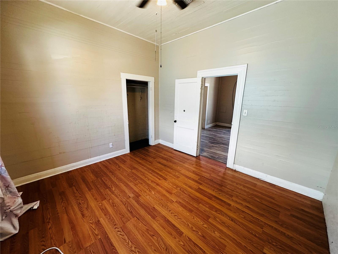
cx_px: 169
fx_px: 137
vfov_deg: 85.7
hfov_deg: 102.1
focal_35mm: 14
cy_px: 127
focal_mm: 2.22
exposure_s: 1/120
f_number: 2.2
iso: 200
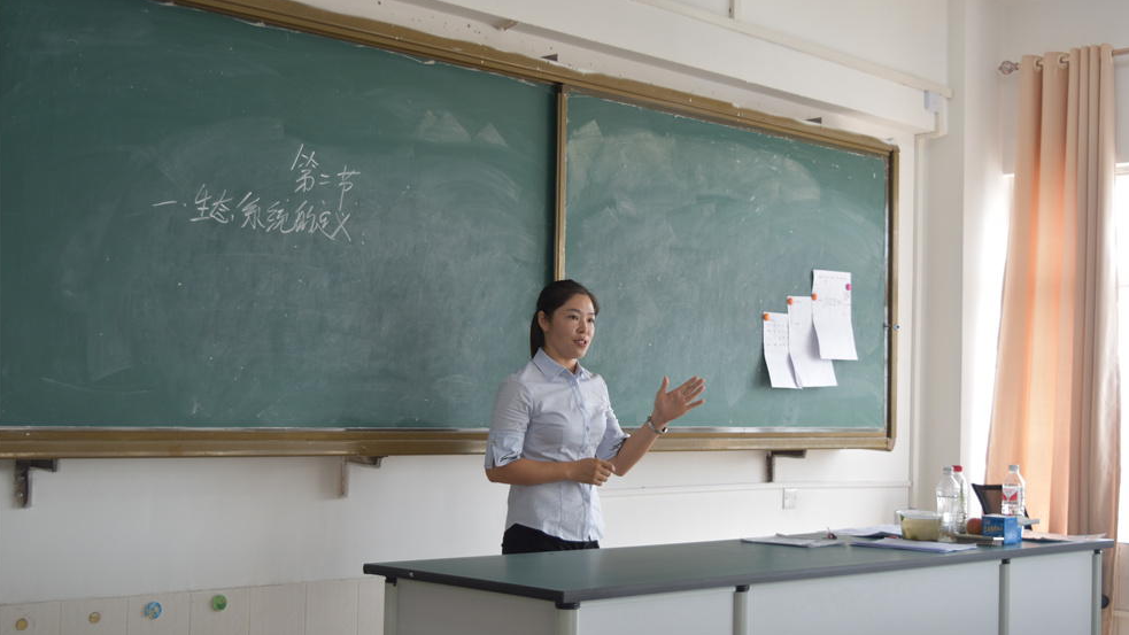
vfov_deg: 24.2
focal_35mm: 50
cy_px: 333
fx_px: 1483
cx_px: 567
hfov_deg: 41.7
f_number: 4.2
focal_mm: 31
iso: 220
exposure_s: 1/60
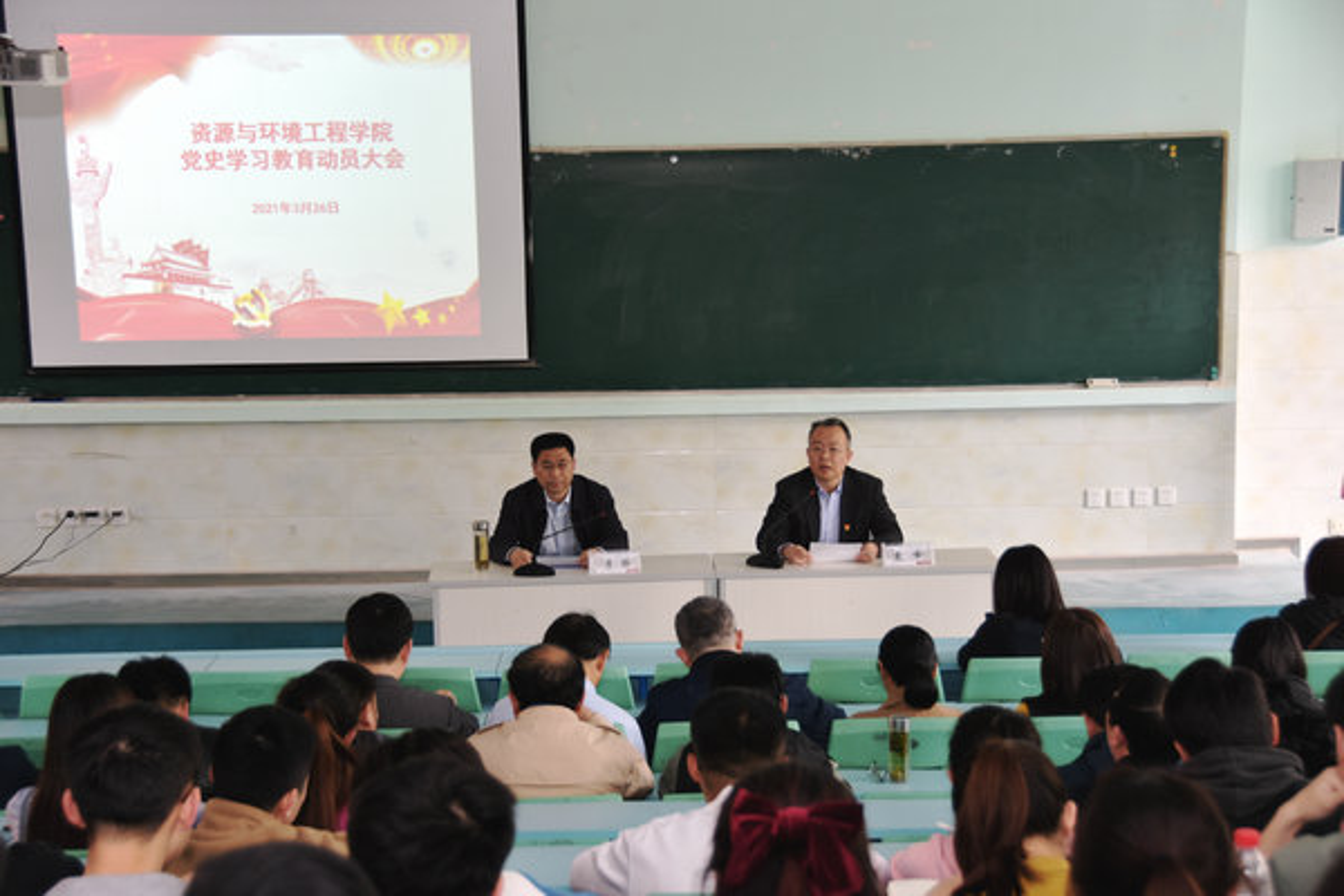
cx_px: 672
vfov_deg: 20.6
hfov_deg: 30.5
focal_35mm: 66
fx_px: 2464
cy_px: 448
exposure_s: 1/40
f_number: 4.5
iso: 200
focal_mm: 44
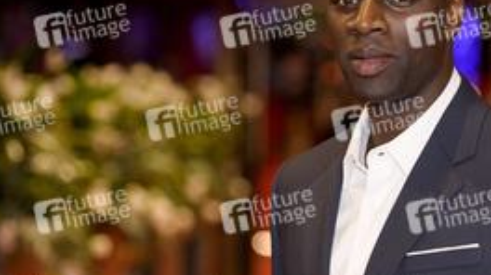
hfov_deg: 10.9
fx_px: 2563
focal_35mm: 197
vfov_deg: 6.1
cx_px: 405
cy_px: 165
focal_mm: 110
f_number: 3.2
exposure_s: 1/320
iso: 800
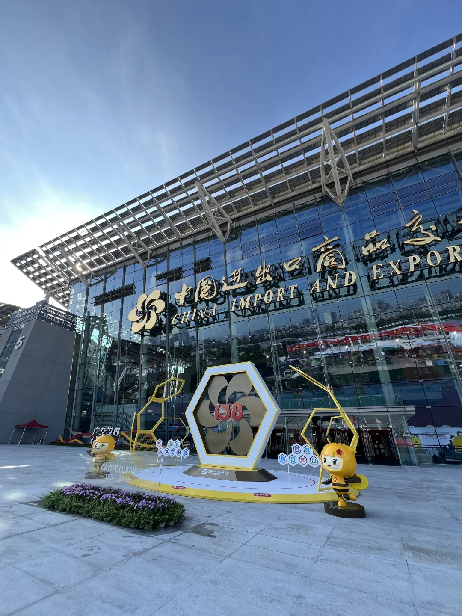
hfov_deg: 89.9
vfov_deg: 106.2
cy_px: 308
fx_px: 231
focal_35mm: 13
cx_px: 231
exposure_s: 1/471
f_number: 1.8
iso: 32
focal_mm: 1.57
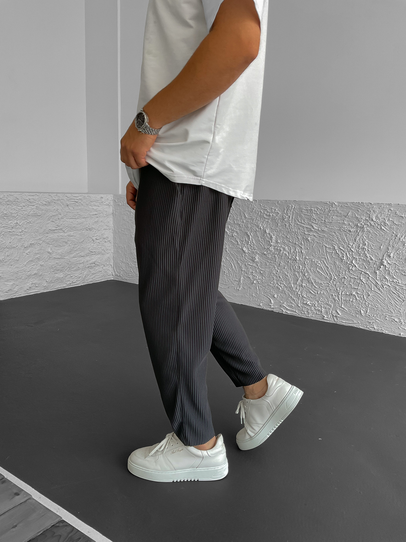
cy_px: 271
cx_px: 203
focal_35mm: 29
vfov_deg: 61.7
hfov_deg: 48.2
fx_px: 454
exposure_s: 1/120
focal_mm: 3
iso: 40
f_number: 1.8
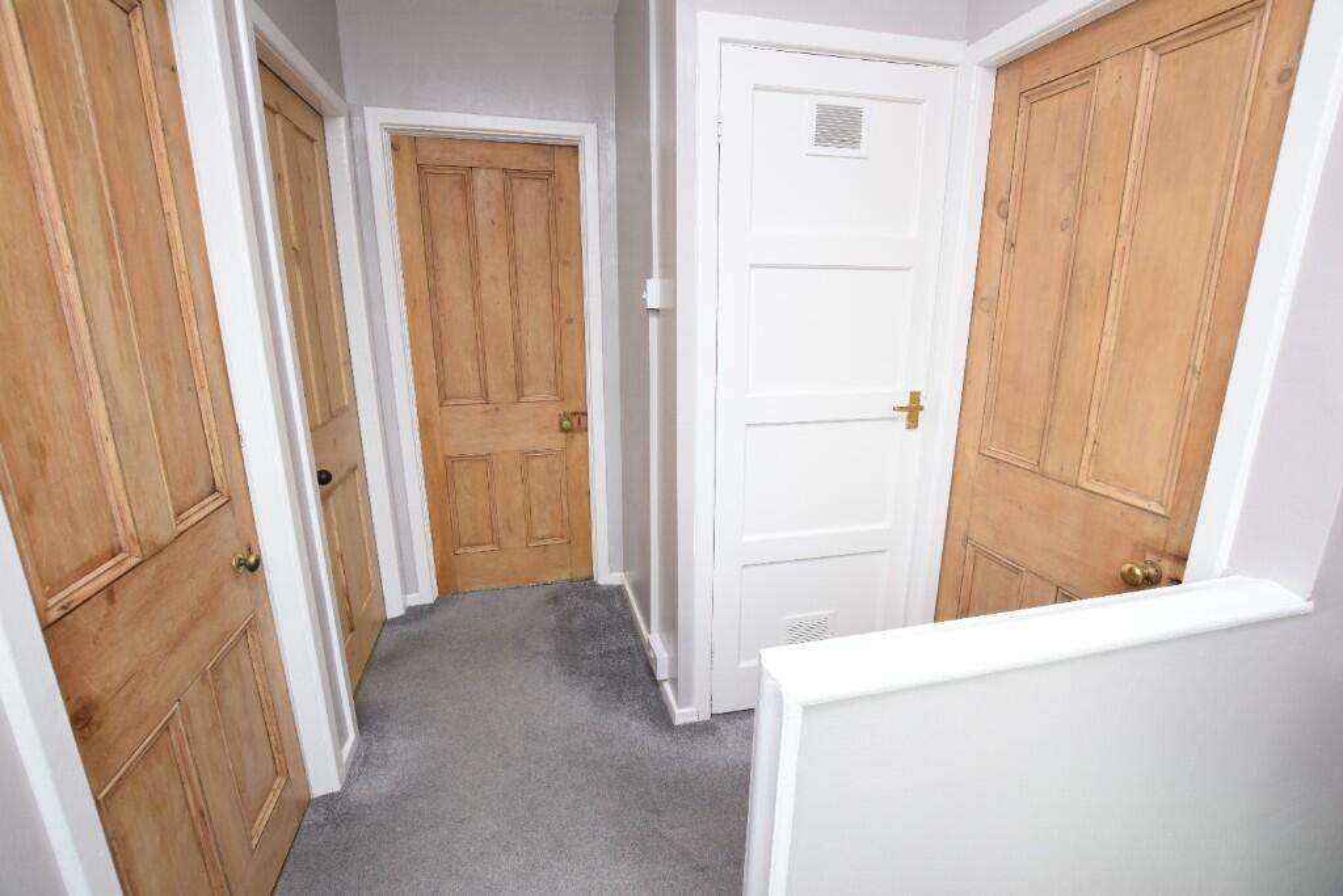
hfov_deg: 100.4
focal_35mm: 15
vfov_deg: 77.3
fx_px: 560
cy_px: 448
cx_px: 672
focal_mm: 10
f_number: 5.6
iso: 800
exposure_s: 1/125
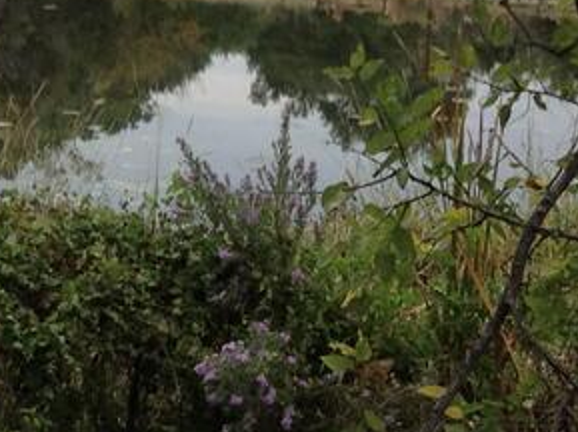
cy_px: 12
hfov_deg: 11.4
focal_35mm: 162
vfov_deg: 9.1
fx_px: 2702
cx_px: -420
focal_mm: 4.28
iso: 50
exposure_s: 1/531
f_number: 2.4
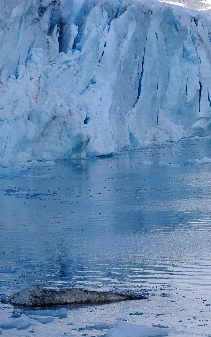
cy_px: 183
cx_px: 268
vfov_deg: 14.6
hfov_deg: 9.0
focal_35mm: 143
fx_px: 1316
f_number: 7.1
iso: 200
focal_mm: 50
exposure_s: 1/450
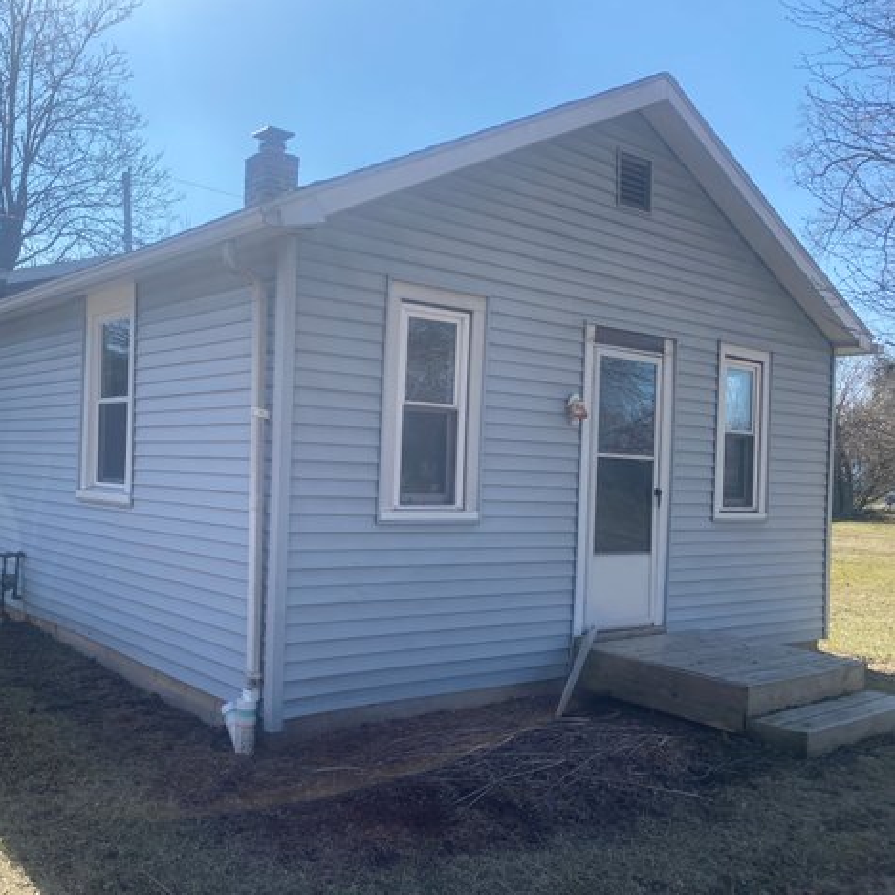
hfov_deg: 51.5
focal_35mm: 31
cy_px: 445
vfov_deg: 52.5
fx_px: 907
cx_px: 294
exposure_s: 1/2410
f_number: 1.8
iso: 32
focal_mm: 4.25
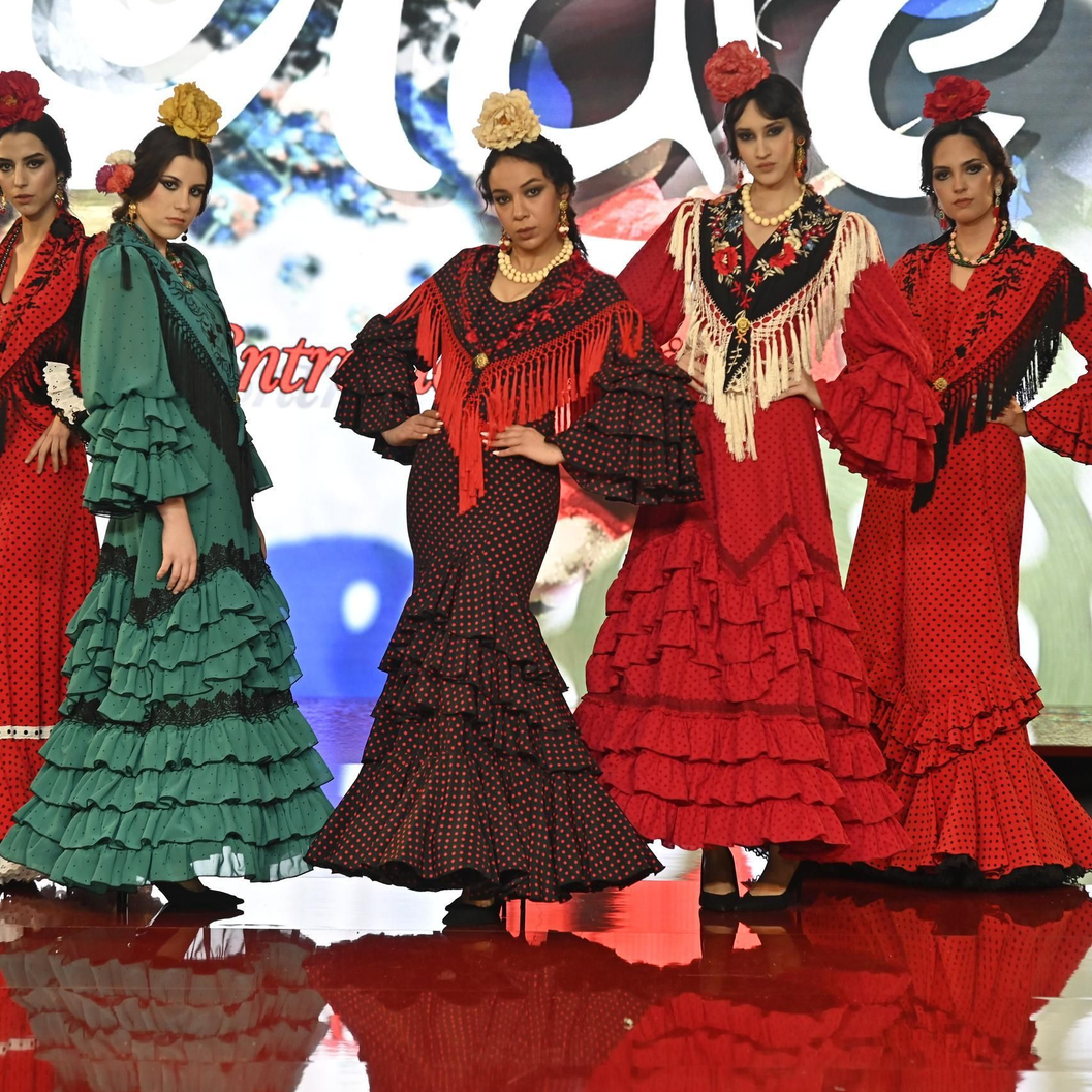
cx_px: 482
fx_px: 5139
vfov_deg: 12.1
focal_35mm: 144
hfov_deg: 12.1
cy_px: 547
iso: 1000
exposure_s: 1/320
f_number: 4
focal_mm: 112
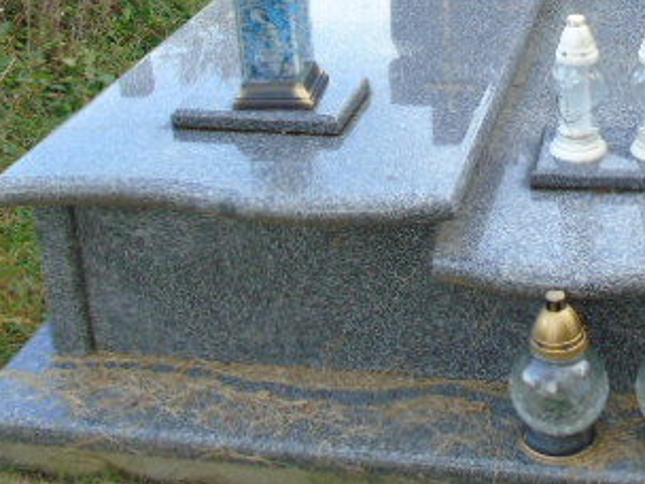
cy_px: 17
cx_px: 477
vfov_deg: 23.2
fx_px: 1137
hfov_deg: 31.2
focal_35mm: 61
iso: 80
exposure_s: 1/80
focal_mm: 5.2
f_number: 3.6
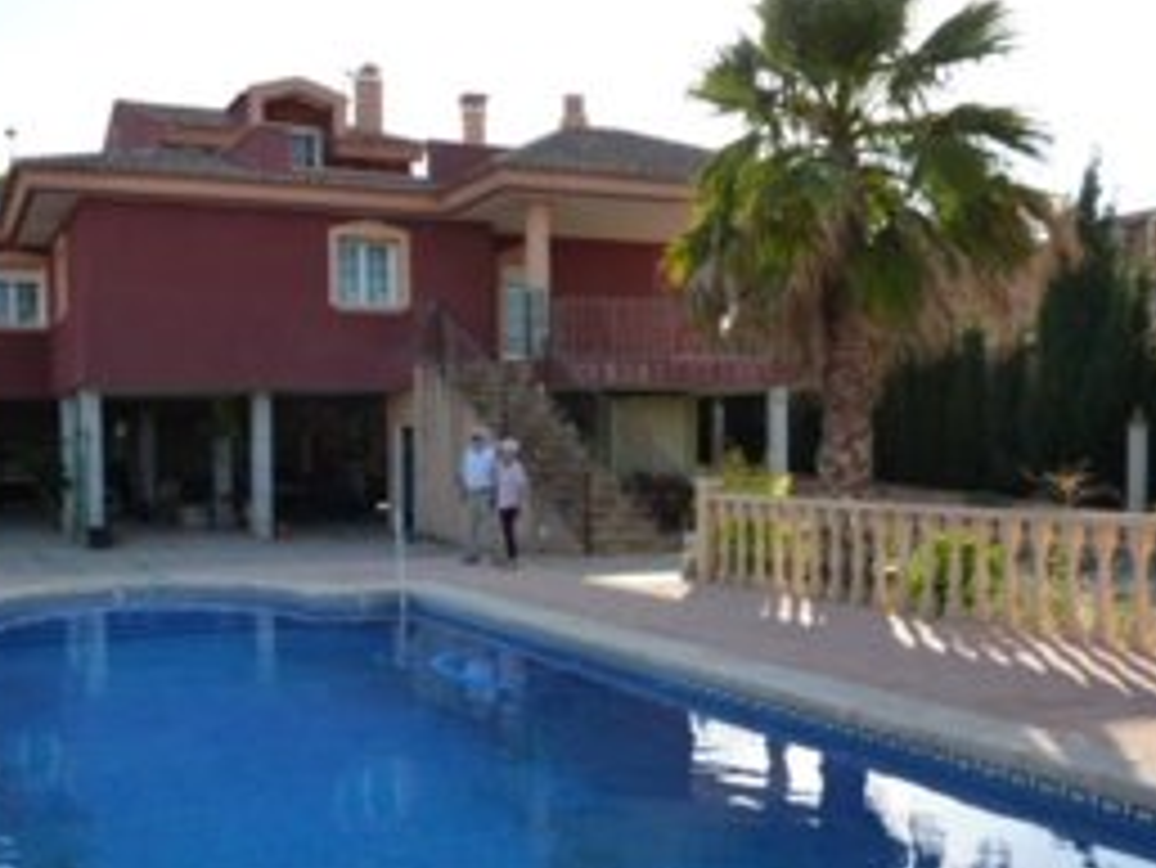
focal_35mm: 35
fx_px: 1169
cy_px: 504
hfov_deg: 51.6
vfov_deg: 40.6
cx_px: 382
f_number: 4
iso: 125
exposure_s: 1/320
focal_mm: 4.1
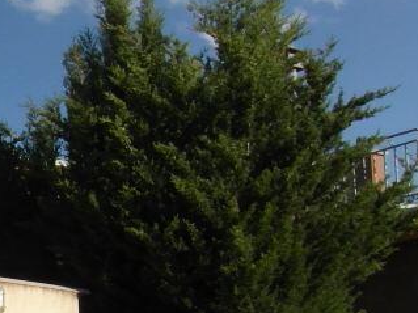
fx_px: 929
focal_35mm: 77
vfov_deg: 18.1
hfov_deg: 21.1
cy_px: 380
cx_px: -223
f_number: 6.6
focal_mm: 4
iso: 80
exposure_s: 1/250
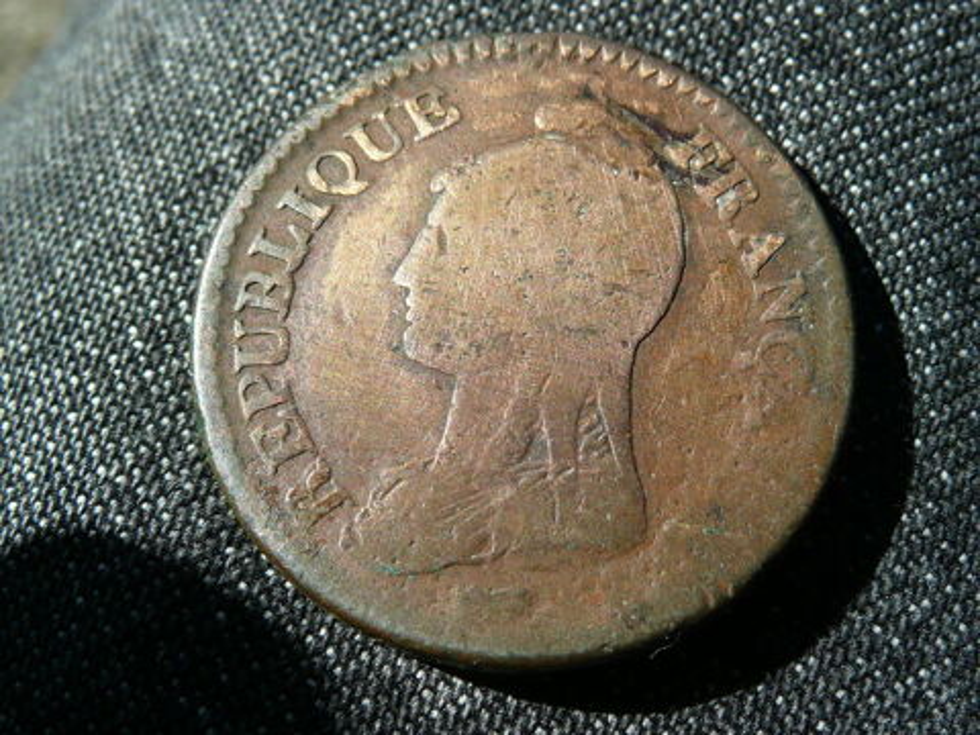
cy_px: 368
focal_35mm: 46
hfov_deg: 41.2
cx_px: 490
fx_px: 1302
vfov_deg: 31.5
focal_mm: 6.2
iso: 100
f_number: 3.8
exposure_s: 1/500
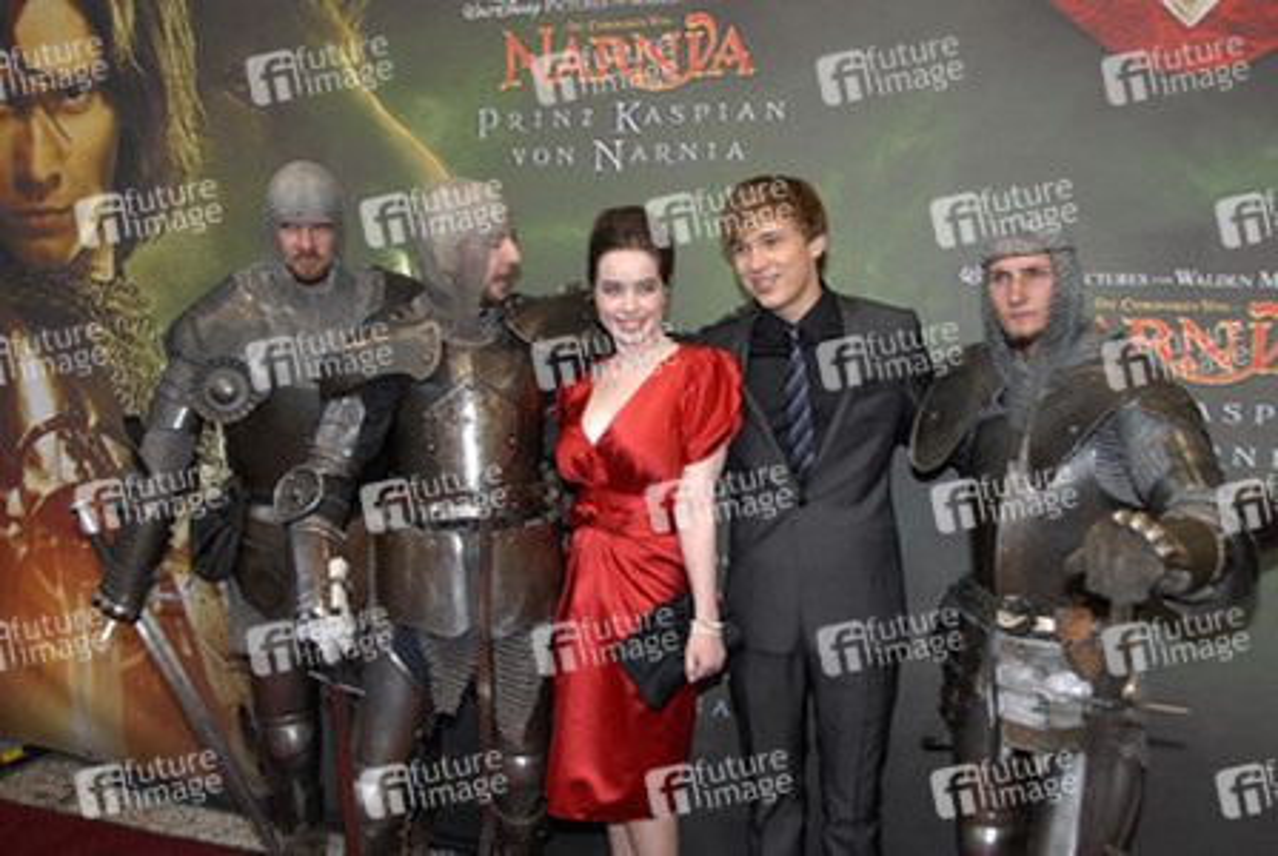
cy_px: 428
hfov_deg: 61.9
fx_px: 1066
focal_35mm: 30
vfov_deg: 43.7
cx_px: 639
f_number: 3.5
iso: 400
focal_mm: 20
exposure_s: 1/160
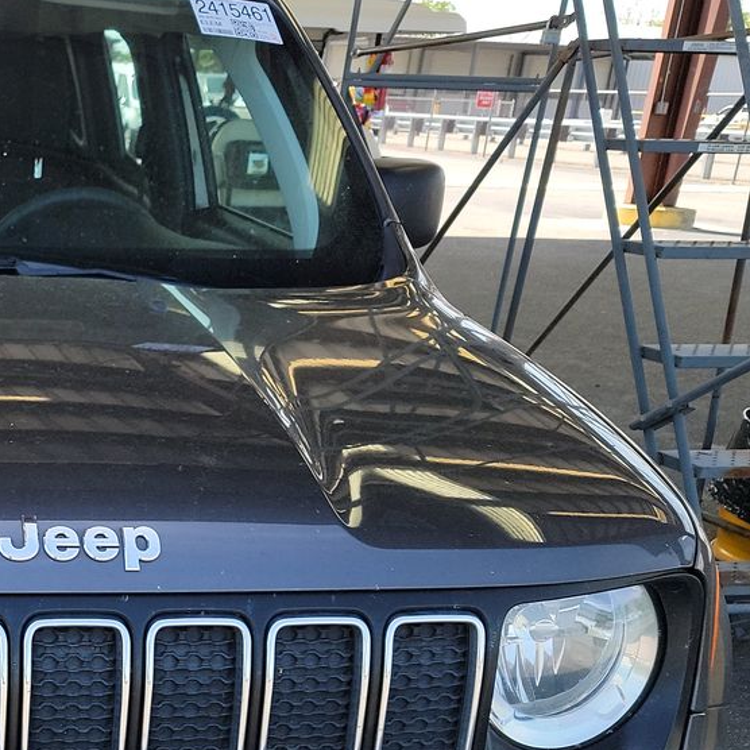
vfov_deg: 27.6
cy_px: 604
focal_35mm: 61
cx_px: -90
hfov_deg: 25.9
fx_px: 1495
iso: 50
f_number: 1.8
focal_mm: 6.7
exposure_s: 1/227
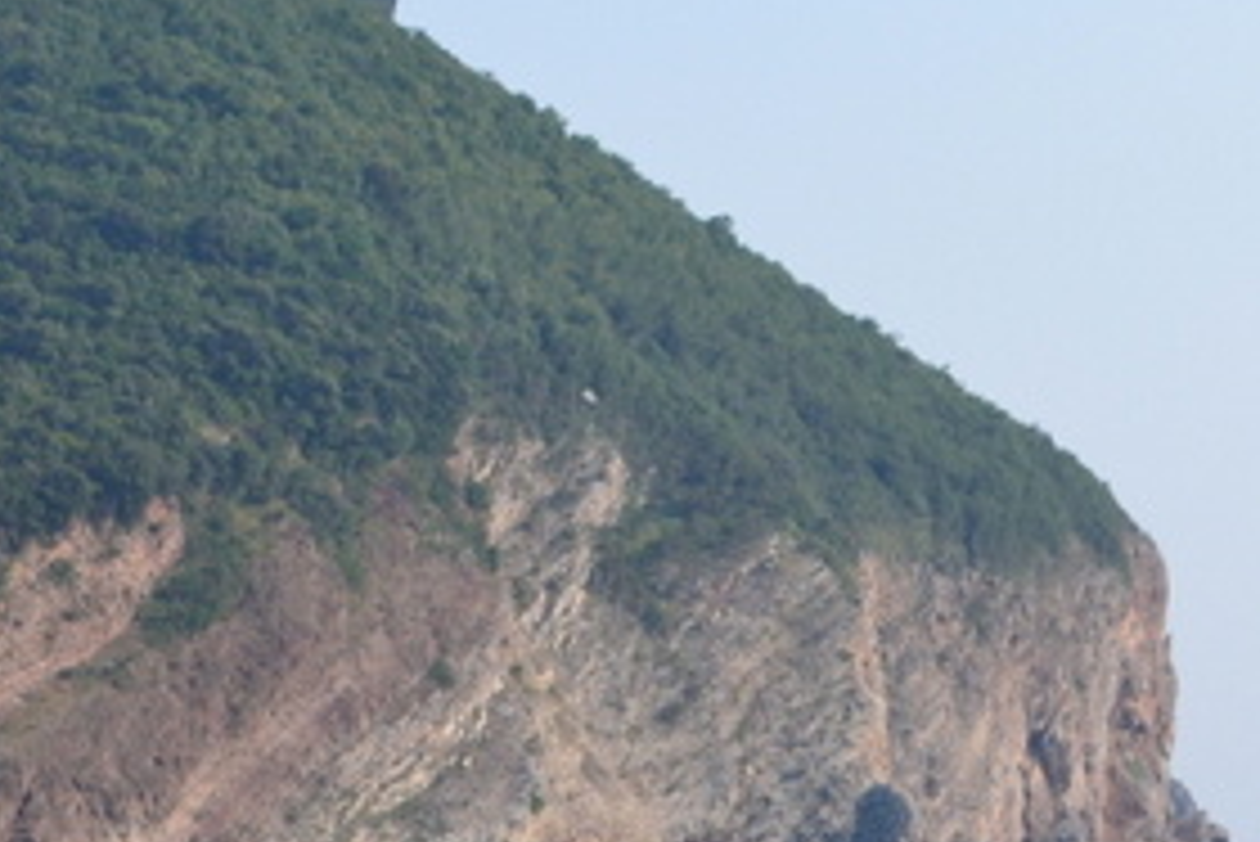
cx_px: -320
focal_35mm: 206
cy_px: 365
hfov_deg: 9.8
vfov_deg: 6.7
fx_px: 7213
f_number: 11
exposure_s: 1/400
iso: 400
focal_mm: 48
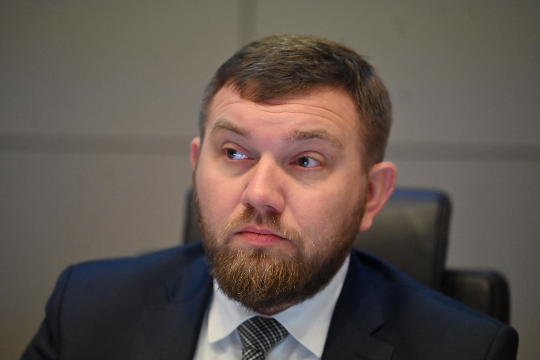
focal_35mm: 180
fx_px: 2700
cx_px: 270
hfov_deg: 11.4
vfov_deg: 7.6
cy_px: 180
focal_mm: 180
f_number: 2.8
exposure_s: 1/200
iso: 2000
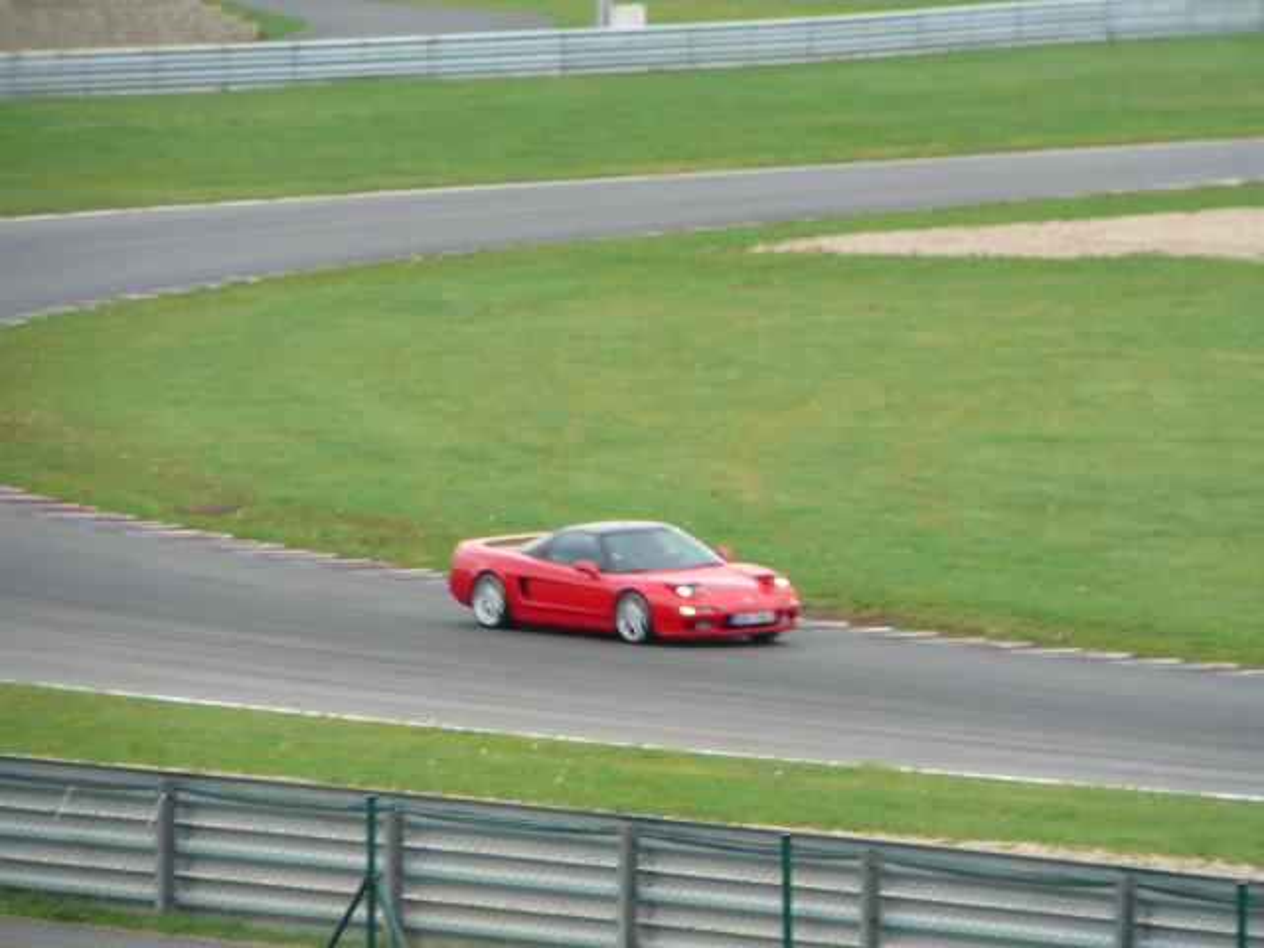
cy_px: 474
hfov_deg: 5.9
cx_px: 632
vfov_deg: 4.4
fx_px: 12269
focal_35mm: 336
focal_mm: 49.9
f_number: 4.2
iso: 125
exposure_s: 1/125
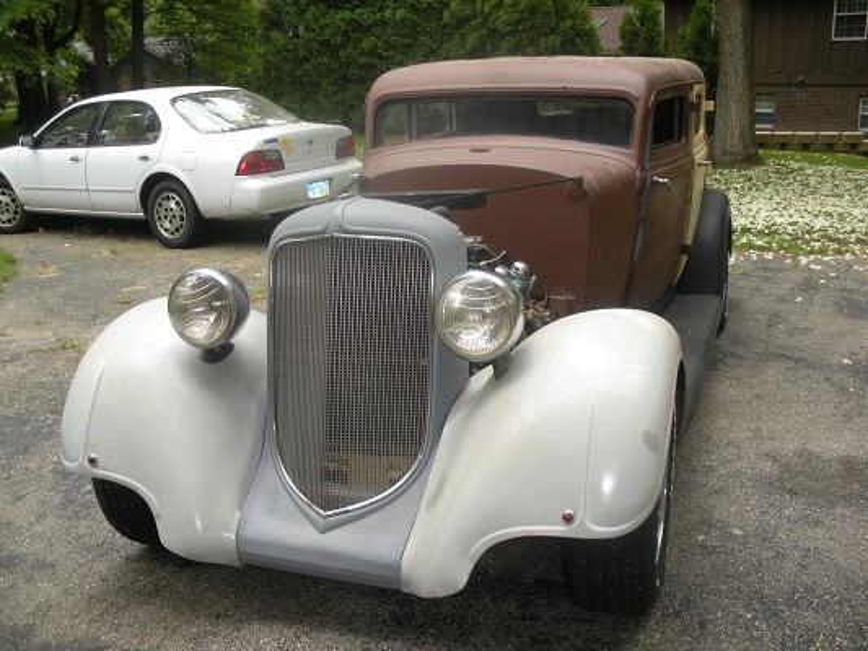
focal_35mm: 36
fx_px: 903
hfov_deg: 51.3
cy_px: 326
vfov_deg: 39.7
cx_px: 434
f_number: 3.5
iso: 88
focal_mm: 6.3
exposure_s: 1/181
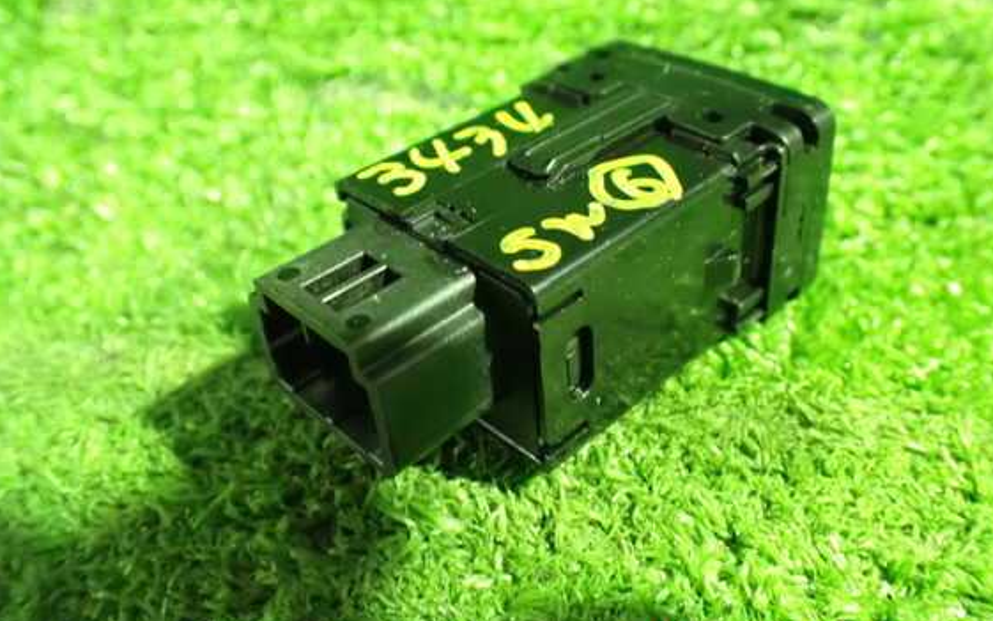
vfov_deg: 37.3
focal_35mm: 34
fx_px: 920
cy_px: 280
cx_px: 526
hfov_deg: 56.7
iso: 1600
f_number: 2.3
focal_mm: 5.4
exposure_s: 1/15
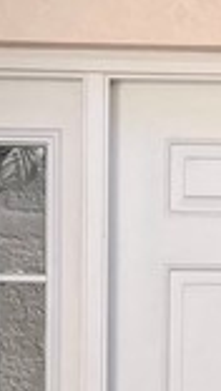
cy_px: 439
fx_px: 1934
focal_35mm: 186
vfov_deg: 11.4
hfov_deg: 6.5
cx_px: 231
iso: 50
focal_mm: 5.1
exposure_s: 1/2336
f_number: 1.6
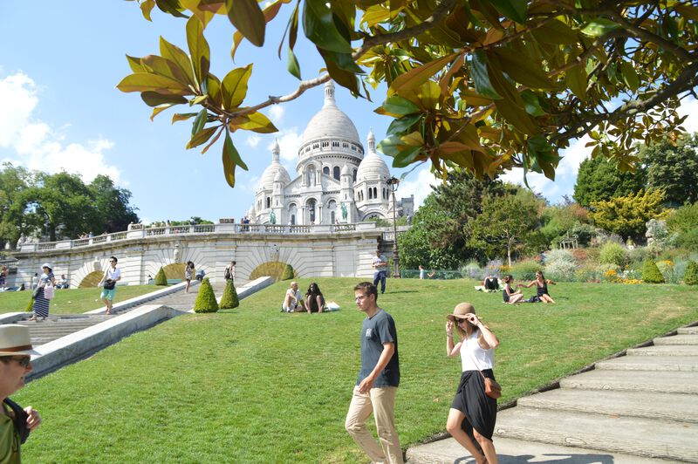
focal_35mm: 27
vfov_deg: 47.9
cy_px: 232
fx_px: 523
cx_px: 349
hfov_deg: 67.4
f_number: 8
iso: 100
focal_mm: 18
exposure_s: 1/250
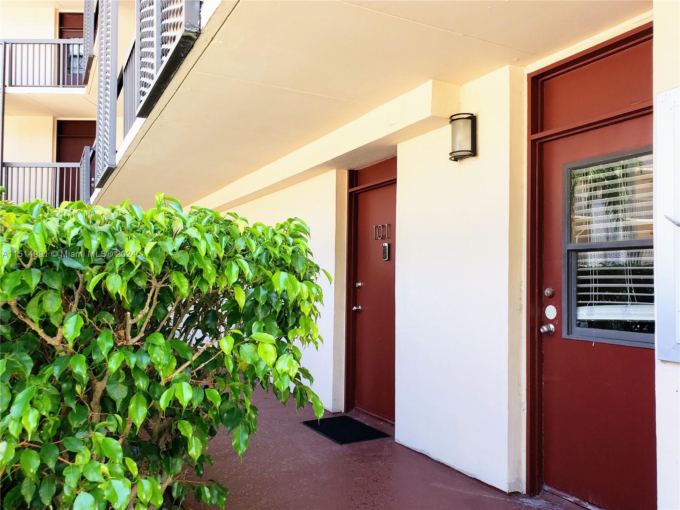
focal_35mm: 26
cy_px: 255
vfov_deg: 53.1
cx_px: 340
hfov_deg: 67.3
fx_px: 511
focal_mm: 4.3
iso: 64
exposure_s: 1/120
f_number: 2.4
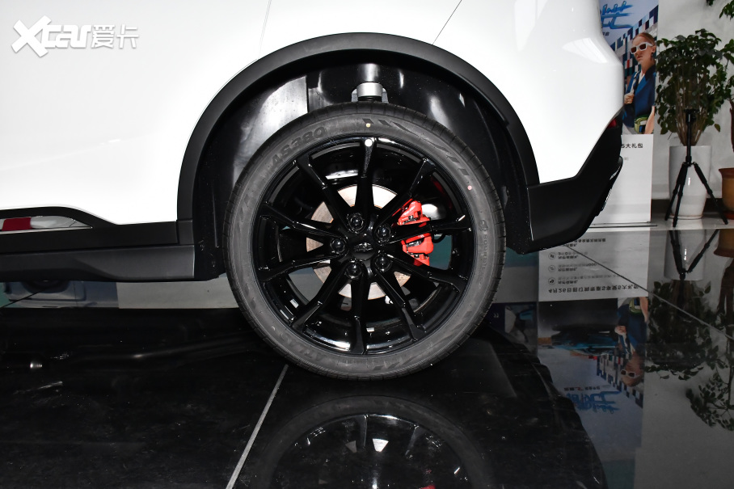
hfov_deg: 61.9
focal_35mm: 30
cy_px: 244
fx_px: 612
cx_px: 367
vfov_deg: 43.6
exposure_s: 1/125
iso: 5000
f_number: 9
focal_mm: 20
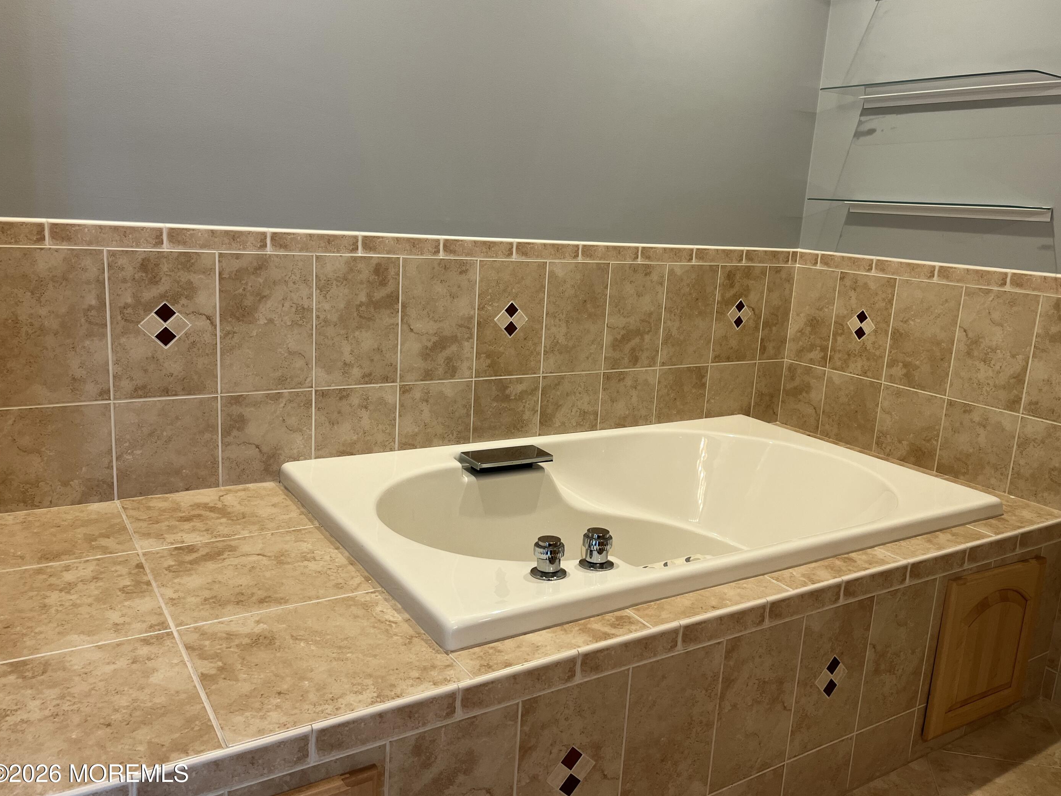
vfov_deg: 49.7
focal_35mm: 28
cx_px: 560
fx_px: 858
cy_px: 384
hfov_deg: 63.4
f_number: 1.6
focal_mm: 5.1
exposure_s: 1/60
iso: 100
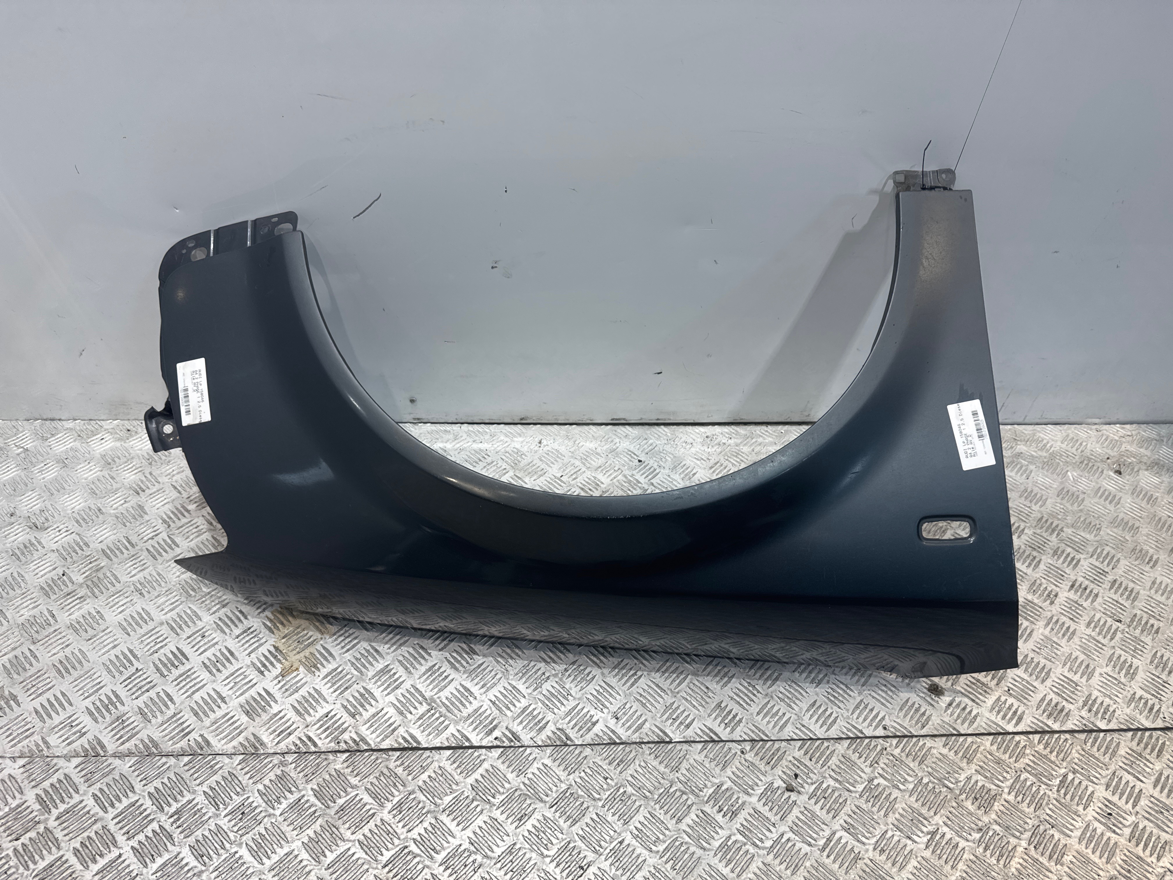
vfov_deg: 56.8
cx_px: 586
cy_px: 440
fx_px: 813
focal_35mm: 24
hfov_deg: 71.6
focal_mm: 6.76
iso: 50
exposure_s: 1/121
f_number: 1.78
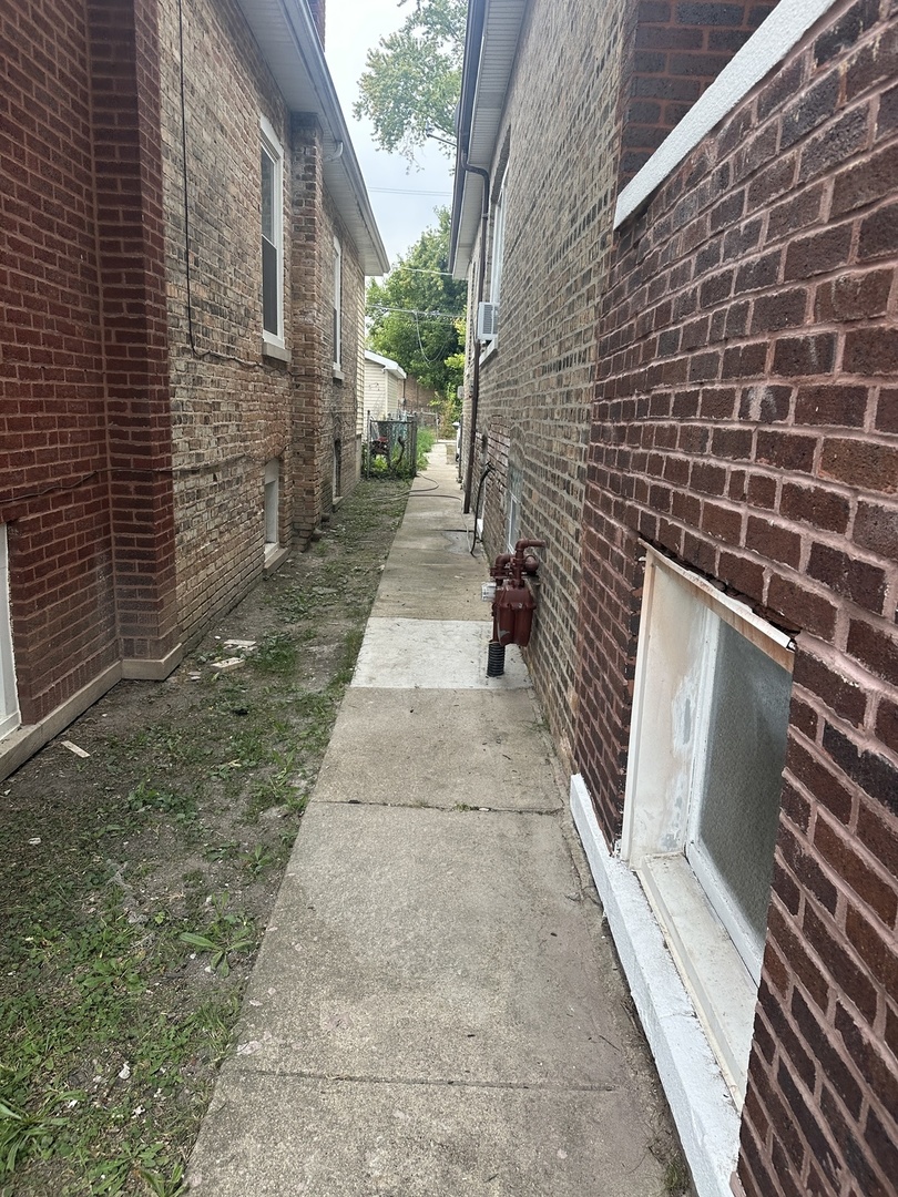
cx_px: 449
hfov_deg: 56.8
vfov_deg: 71.6
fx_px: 830
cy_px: 598
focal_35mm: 24
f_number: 1.78
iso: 80
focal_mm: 6.86
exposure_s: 1/325
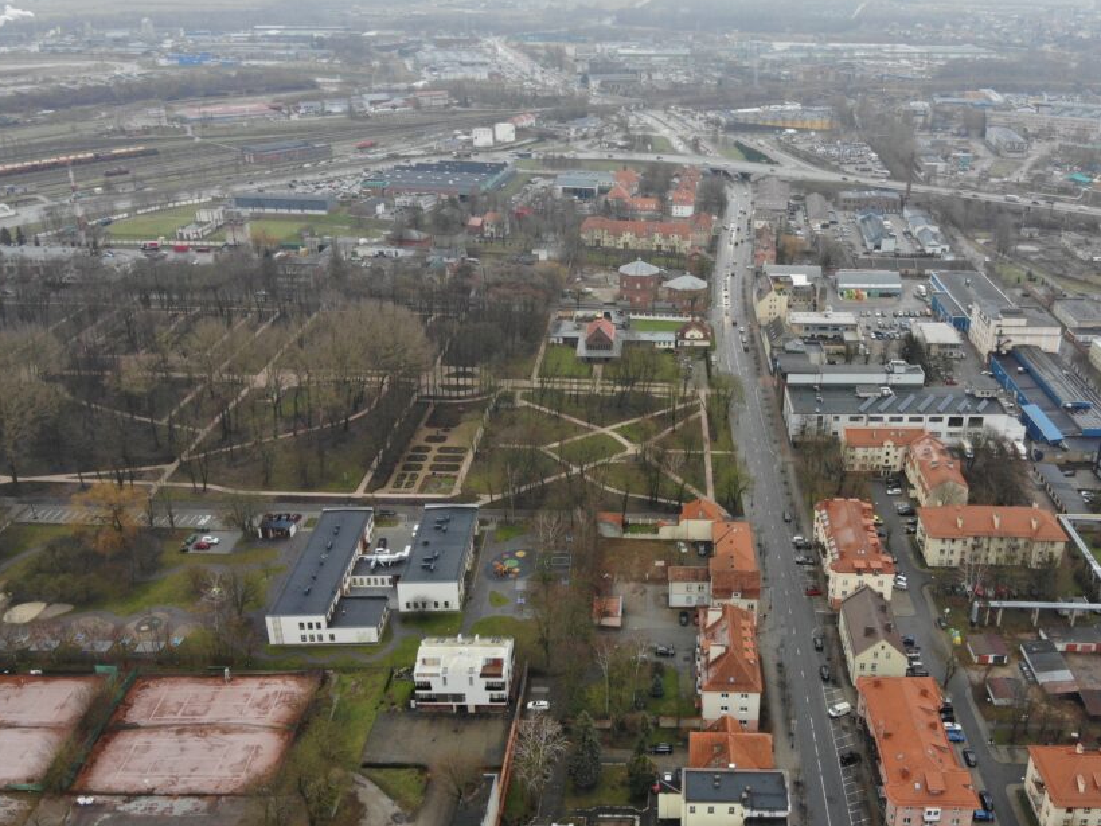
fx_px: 954
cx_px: 674
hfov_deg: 59.4
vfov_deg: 46.8
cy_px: 418
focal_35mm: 30
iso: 125
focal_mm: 4.5
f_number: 2.8
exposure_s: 1/30
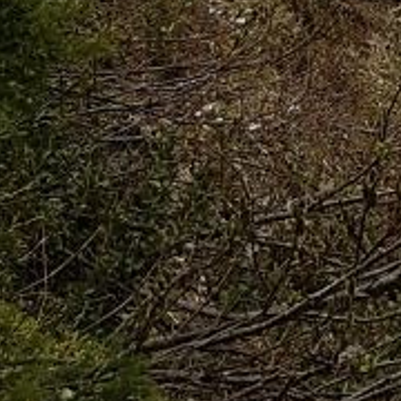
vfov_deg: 10.6
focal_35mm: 153
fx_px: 2005
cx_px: 909
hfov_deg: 10.2
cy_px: -368
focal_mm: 4.2
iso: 50
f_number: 1.7
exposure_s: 1/2504
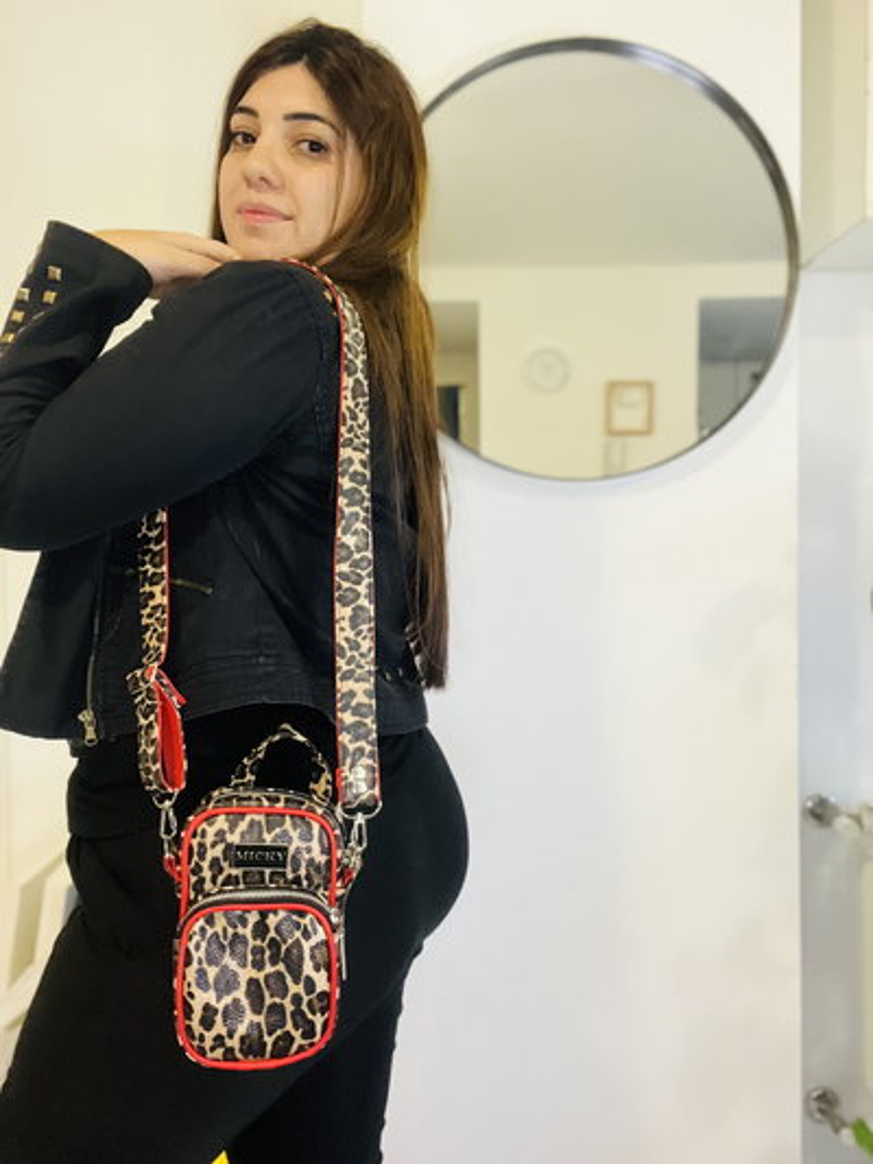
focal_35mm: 30
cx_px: 436
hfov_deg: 46.8
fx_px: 1008
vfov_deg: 60.0
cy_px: 582
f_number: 2.2
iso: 400
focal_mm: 2.71
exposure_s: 1/38
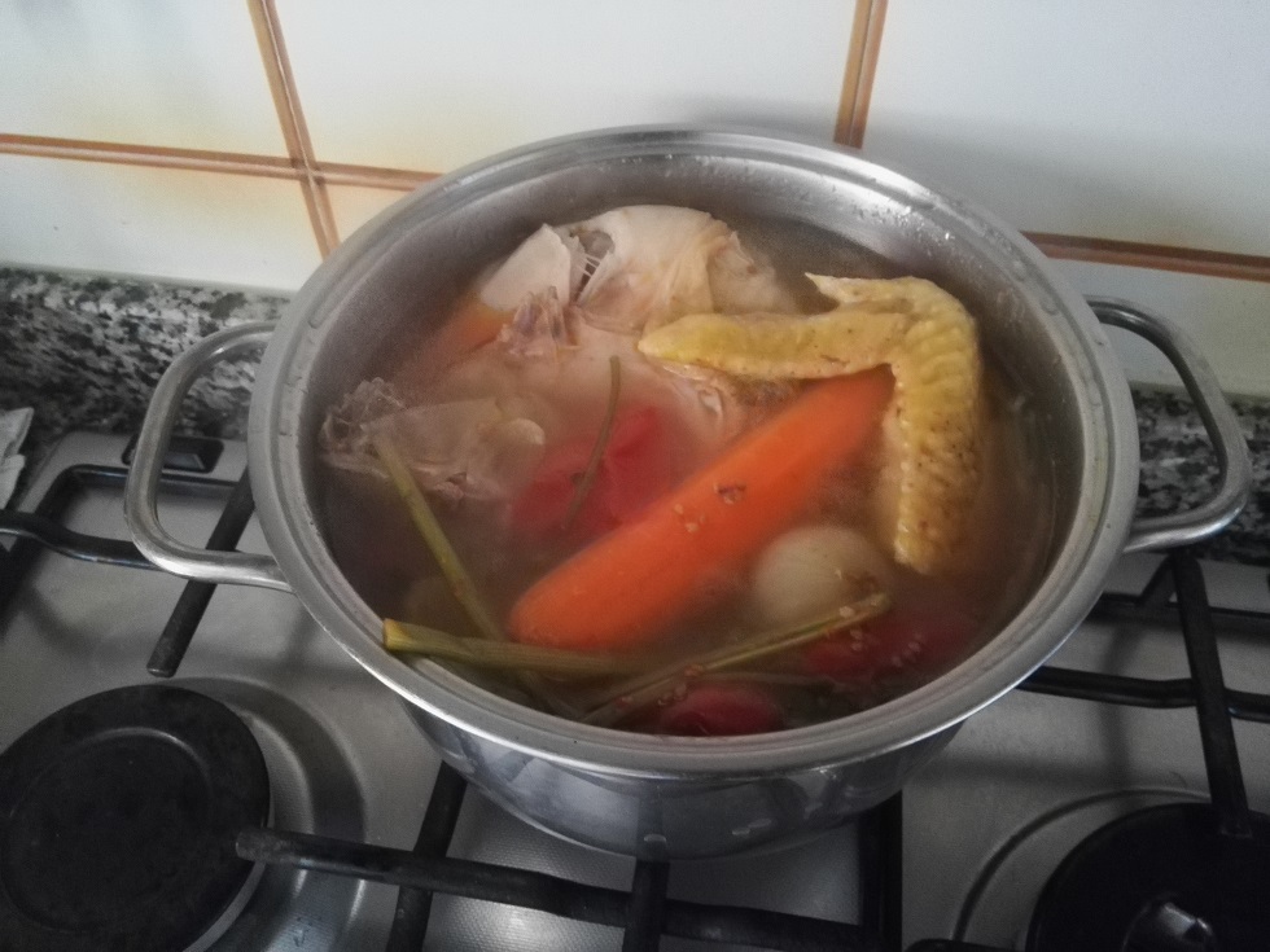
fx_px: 1064
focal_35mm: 29
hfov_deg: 61.7
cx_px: 635
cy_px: 476
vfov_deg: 48.2
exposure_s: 1/16.7
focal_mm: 3.8
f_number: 2
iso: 1600
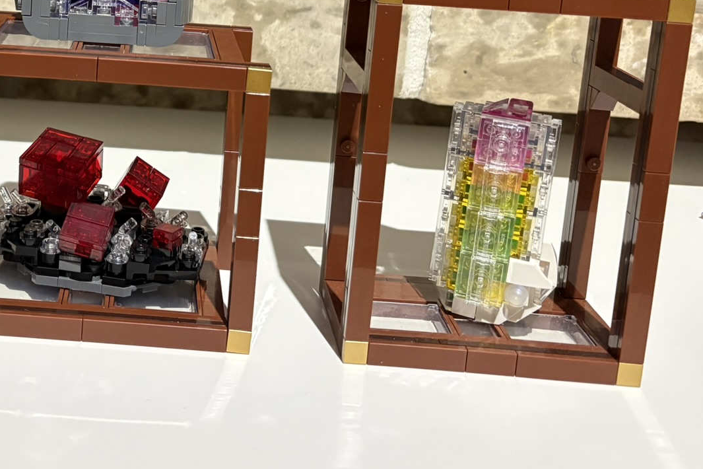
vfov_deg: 24.7
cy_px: -5
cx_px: 115
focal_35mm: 52
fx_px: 1015
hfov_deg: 36.5
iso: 400
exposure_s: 1/40
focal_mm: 5.96
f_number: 1.6
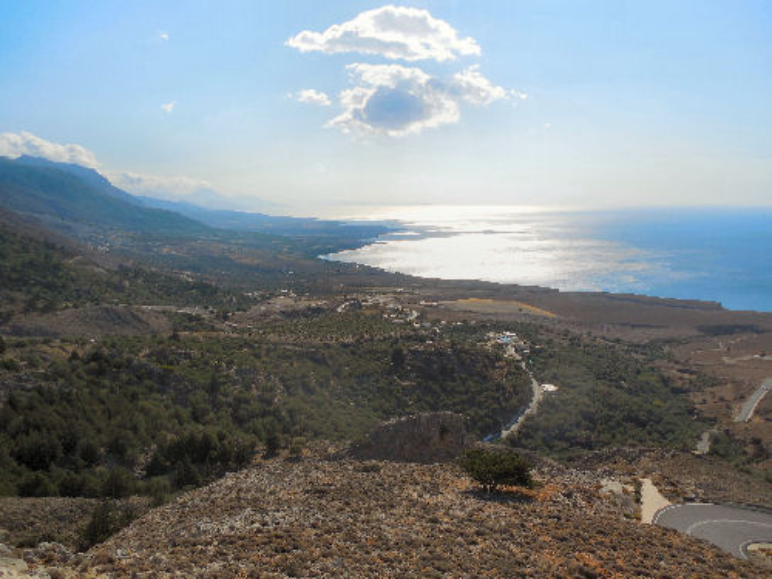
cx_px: 386
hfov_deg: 69.4
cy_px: 290
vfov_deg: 54.9
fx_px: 558
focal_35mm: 25
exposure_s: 1/500
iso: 125
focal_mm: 4.5
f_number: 6.6
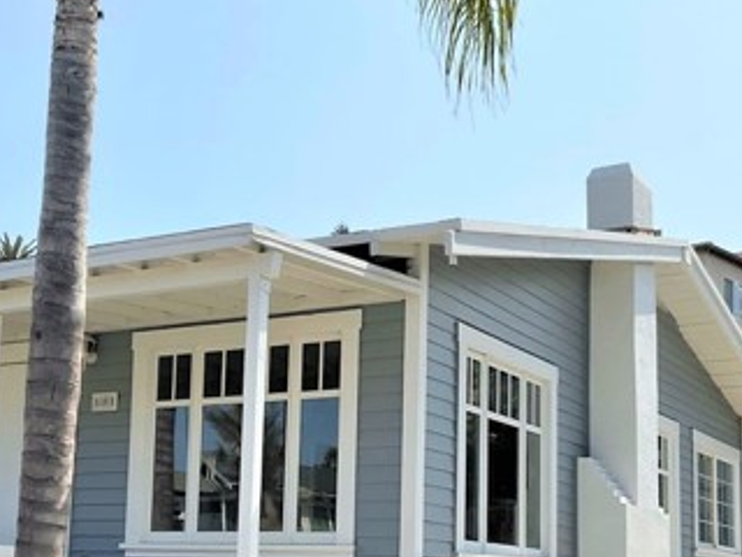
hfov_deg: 33.2
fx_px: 1243
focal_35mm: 58
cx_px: 345
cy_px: 436
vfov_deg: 24.9
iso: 16
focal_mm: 3
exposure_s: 1/2538
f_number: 1.8
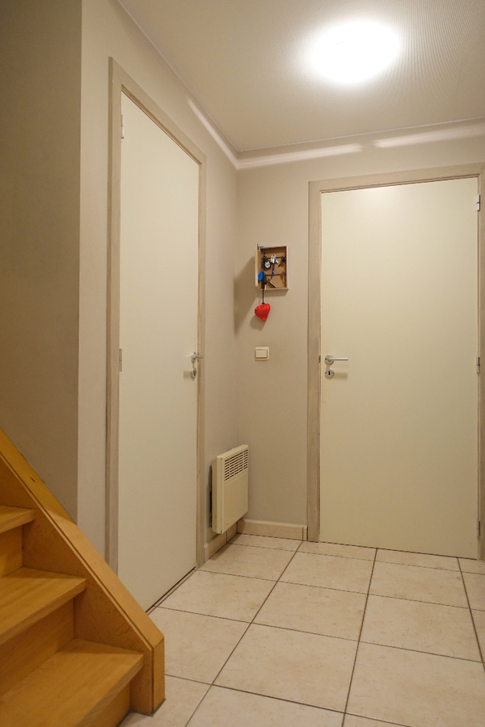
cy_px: 364
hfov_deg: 53.1
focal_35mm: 24
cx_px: 242
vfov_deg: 73.7
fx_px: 485
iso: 320
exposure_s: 1/30
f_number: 1.8
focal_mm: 8.8
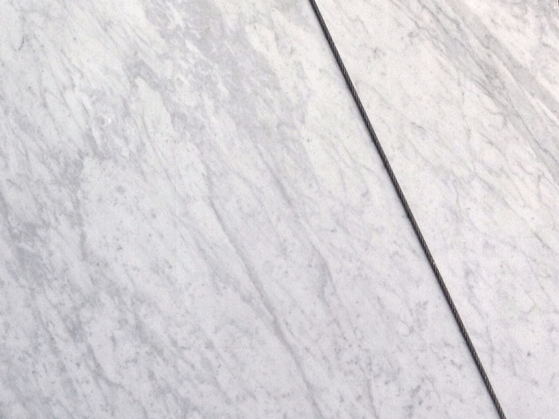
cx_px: 36
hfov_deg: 21.7
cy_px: 112
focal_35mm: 88
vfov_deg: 16.7
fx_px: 1421
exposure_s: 1/746
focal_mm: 4.28
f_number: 2.4
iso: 50
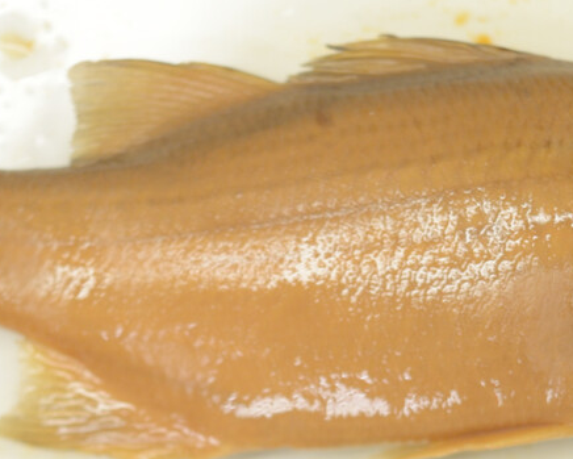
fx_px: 2629
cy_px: 515
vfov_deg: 9.9
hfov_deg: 12.4
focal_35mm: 155
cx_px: 317
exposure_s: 1/160
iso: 800
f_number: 3
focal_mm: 60
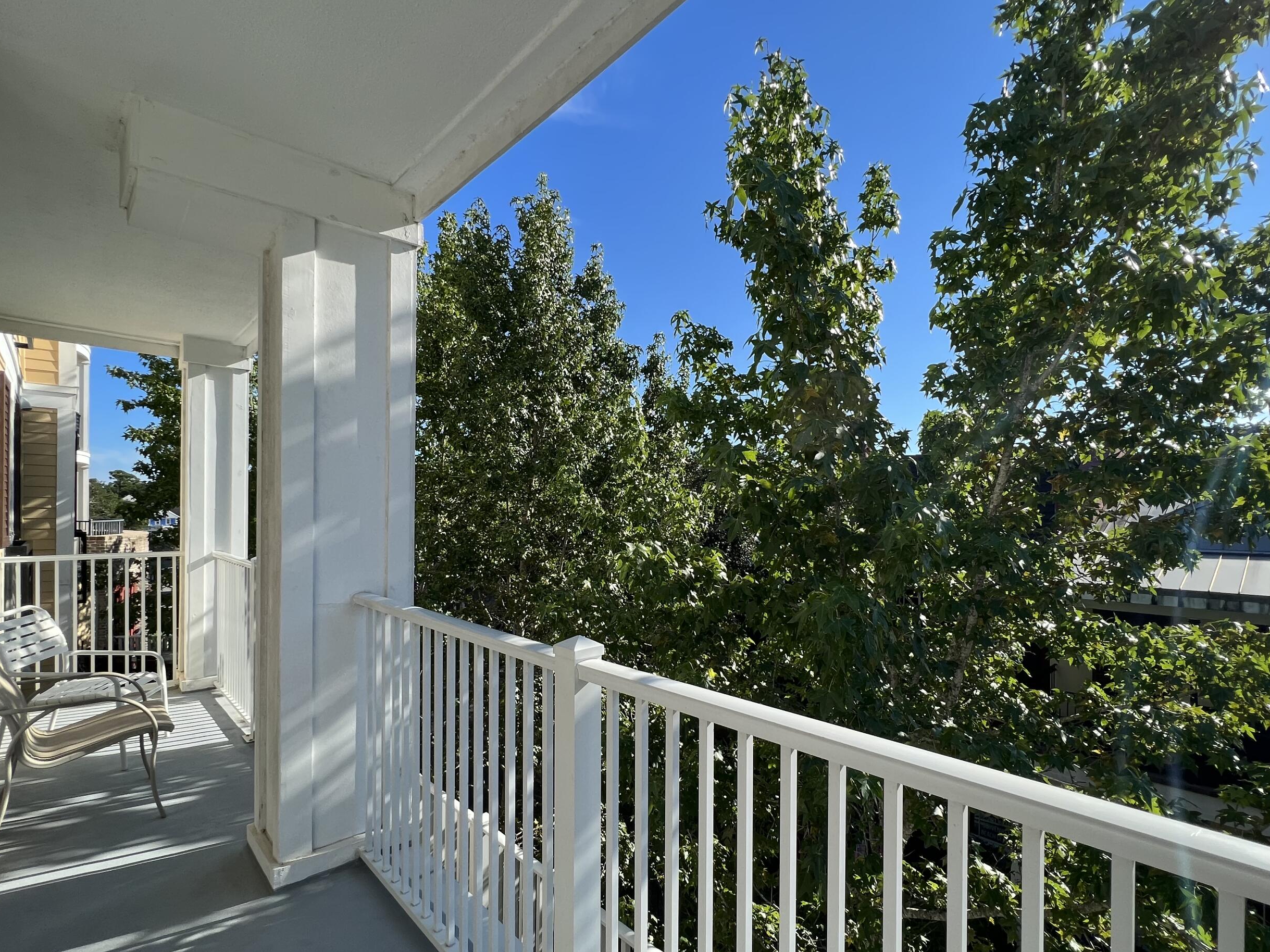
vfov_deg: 77.9
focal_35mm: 16
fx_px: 587
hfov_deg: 94.5
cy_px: 519
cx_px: 650
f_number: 1.8
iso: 32
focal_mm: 1.57
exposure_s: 1/791
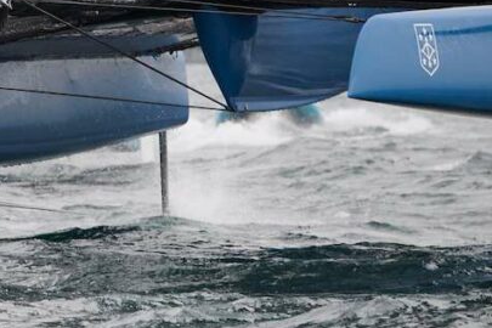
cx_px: -43
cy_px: 184
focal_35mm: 759
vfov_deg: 1.8
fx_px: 10372
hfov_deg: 2.7
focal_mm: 300
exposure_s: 1/1600
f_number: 7.1
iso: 2000
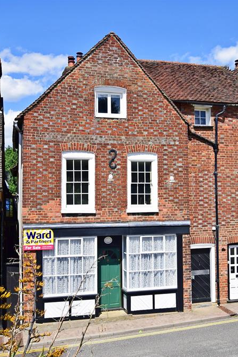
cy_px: 180
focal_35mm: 39
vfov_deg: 49.8
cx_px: 128
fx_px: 385
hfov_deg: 34.4
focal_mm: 17
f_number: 7.1
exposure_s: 1/1000
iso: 200
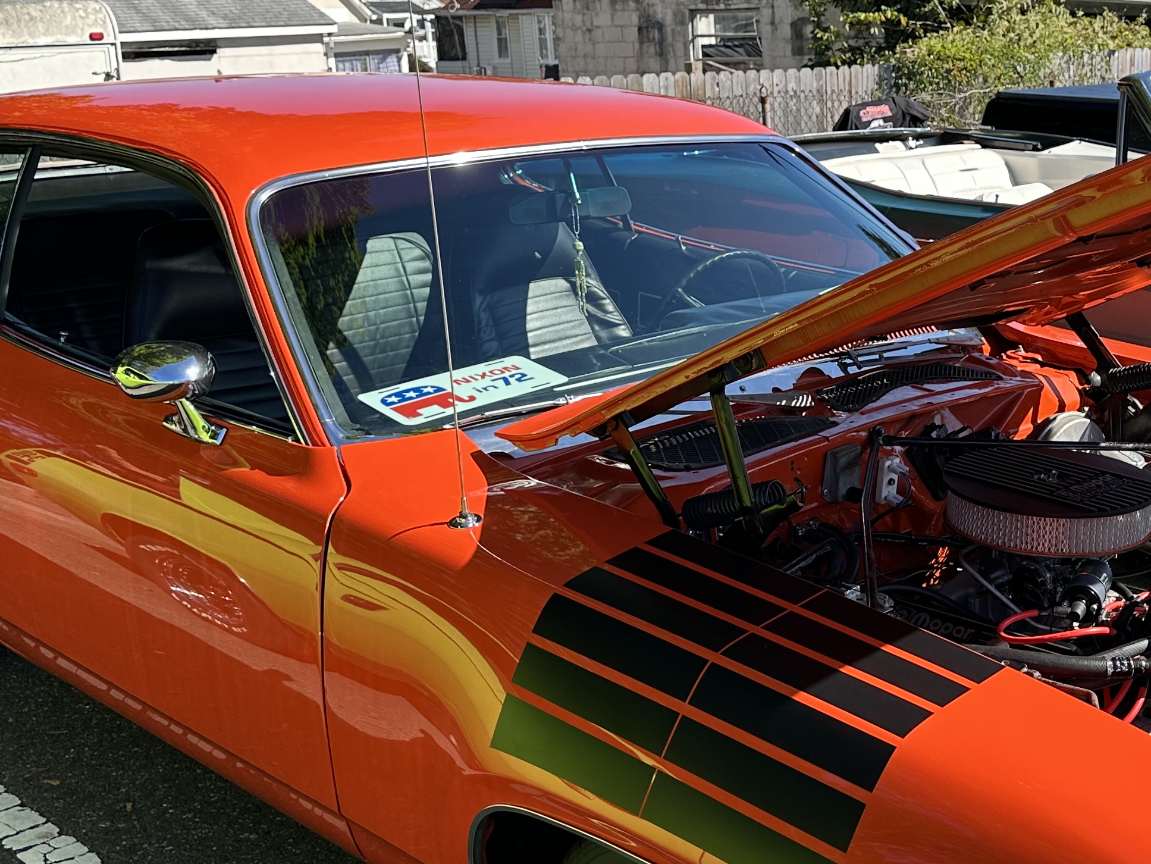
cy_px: 440
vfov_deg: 29.1
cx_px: 829
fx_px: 1663
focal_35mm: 50
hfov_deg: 37.5
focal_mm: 6.86
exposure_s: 1/2028
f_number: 1.78
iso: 80
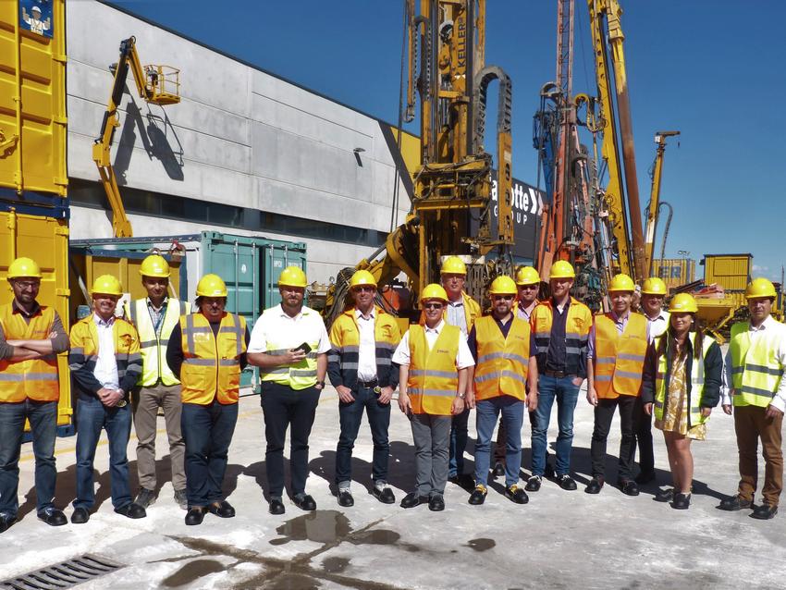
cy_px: 295
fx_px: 568
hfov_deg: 69.4
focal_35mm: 25
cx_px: 393
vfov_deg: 54.9
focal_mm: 4.5
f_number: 2.8
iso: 100
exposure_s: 1/2000
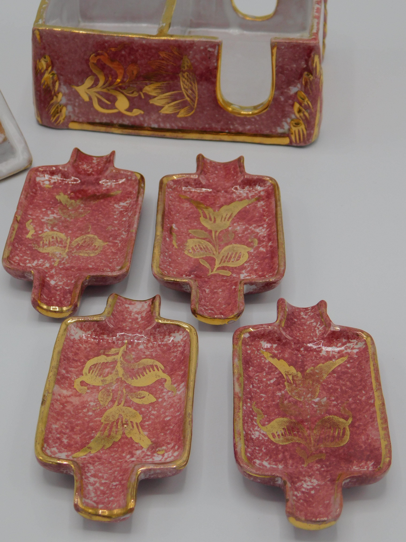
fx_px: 1032
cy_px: 271
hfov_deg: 22.3
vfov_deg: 29.4
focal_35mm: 66
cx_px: 203
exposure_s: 1/500
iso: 125
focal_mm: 11.7
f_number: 4.2
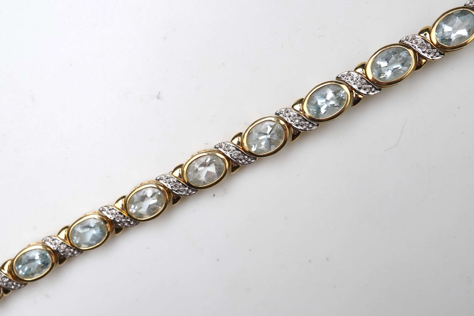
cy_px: 157
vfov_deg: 28.1
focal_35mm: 48
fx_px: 632
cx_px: 239
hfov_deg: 41.1
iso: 400
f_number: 18
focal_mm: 30
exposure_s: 1/125
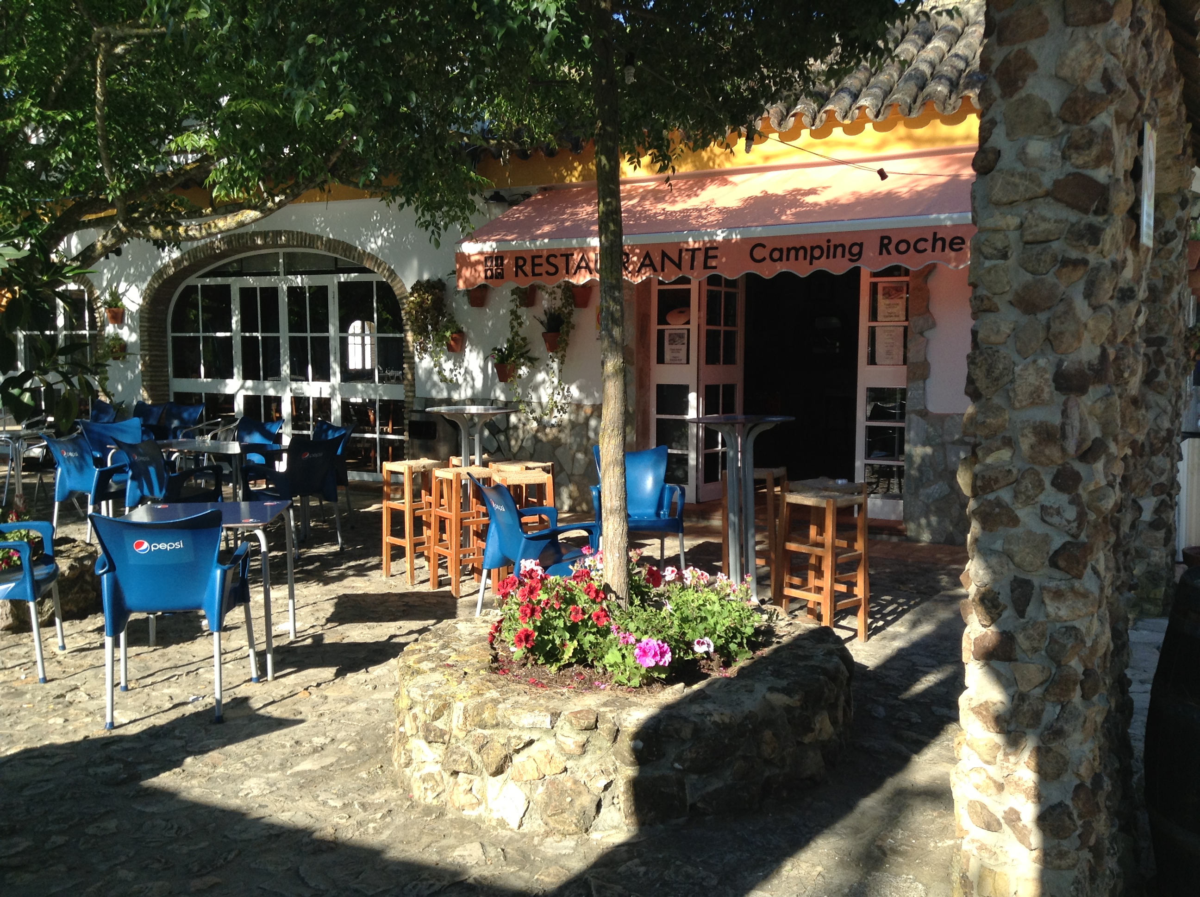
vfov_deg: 42.8
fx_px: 1142
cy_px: 448
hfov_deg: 55.4
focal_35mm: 33
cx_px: 600
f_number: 2.4
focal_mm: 3.3
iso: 32
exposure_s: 1/411
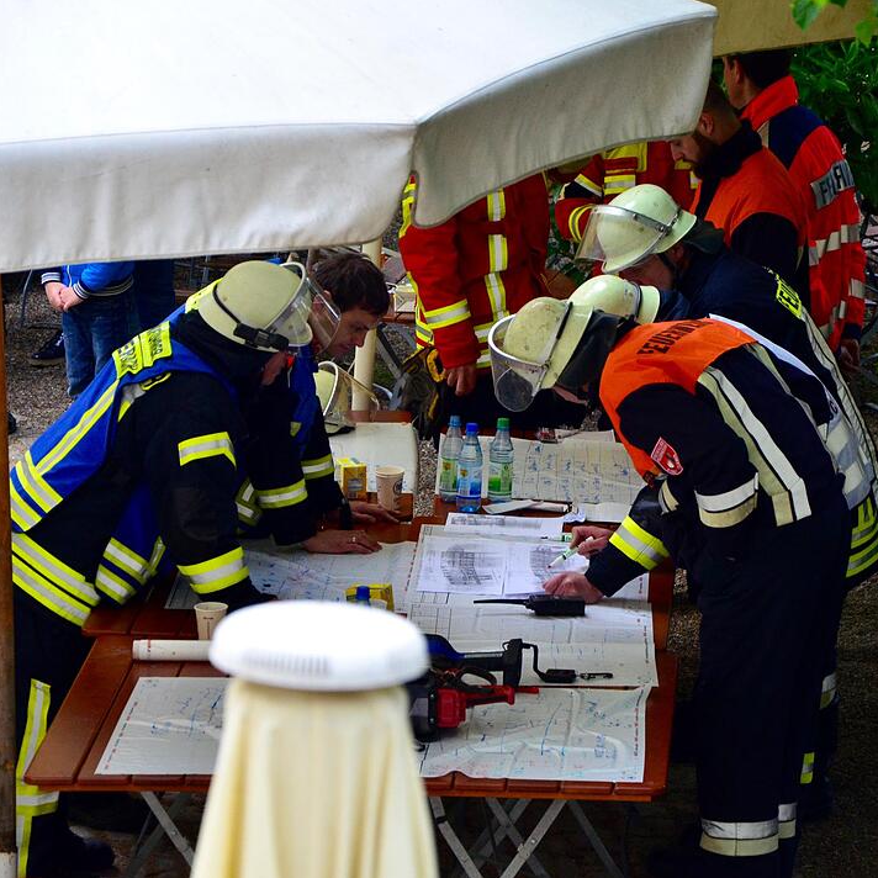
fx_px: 5815
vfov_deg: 8.6
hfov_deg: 8.6
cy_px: 439
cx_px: 560
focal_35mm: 203
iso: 1000
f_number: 5.6
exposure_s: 1/500
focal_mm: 105
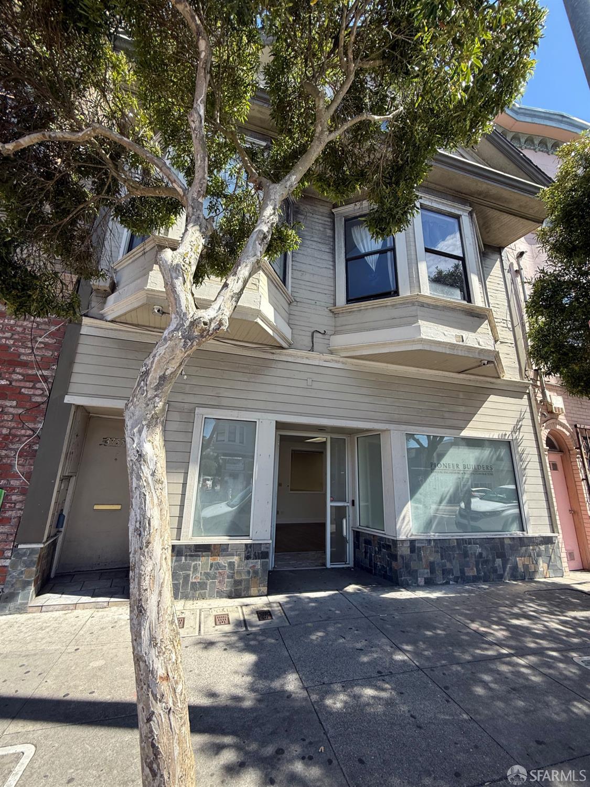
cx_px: 295
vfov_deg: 102.1
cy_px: 394
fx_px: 318
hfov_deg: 85.7
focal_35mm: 14
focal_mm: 2.22
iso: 64
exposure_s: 1/679
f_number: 2.2
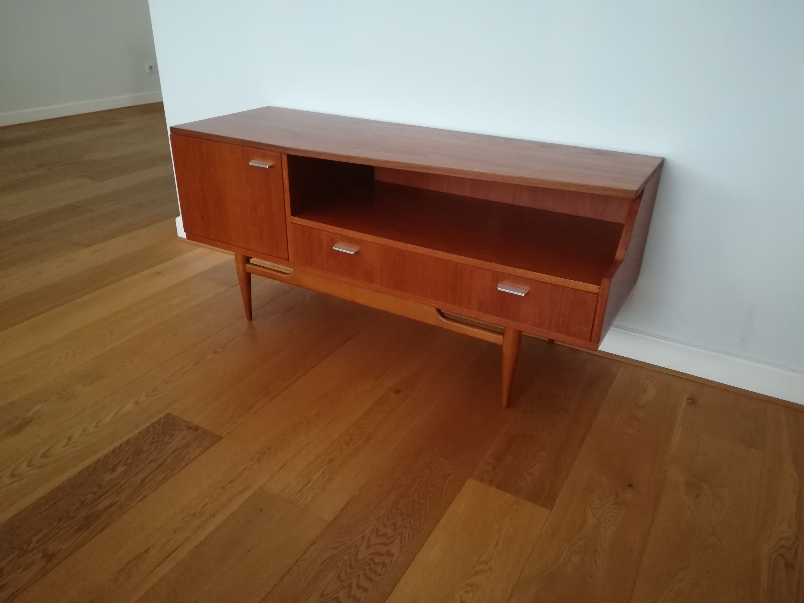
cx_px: 402
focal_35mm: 26
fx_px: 604
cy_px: 302
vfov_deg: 53.1
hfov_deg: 67.3
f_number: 2.2
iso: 500
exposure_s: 1/15
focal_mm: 3.83
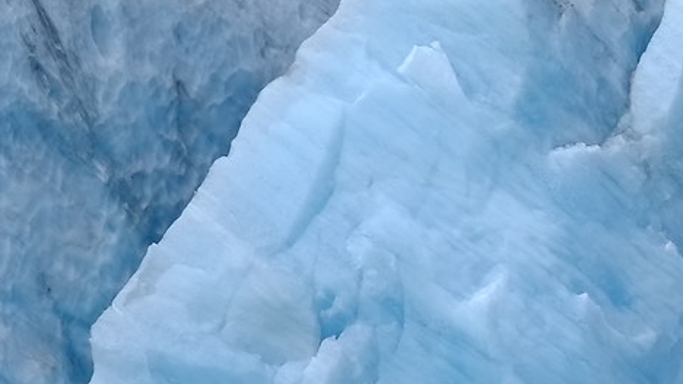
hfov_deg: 5.3
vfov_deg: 3.0
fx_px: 7297
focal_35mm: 403
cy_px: 317
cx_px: -626
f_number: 7.1
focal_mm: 50
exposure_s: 1/400
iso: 200
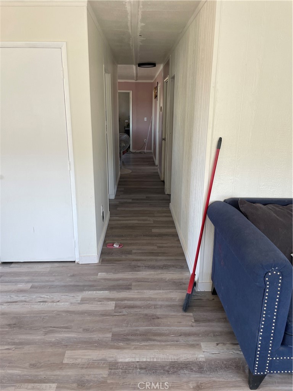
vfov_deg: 67.3
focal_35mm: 26
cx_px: 146
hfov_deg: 53.1
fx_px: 293
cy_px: 196
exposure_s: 1/121
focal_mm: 4.2
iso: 64
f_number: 1.6
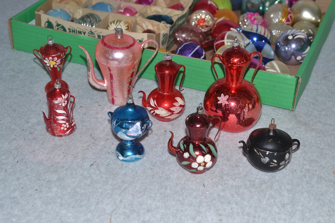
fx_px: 558
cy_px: 112
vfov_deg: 22.6
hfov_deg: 33.4
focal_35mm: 60
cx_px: 168
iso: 100
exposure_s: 1/60
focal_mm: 40
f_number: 8
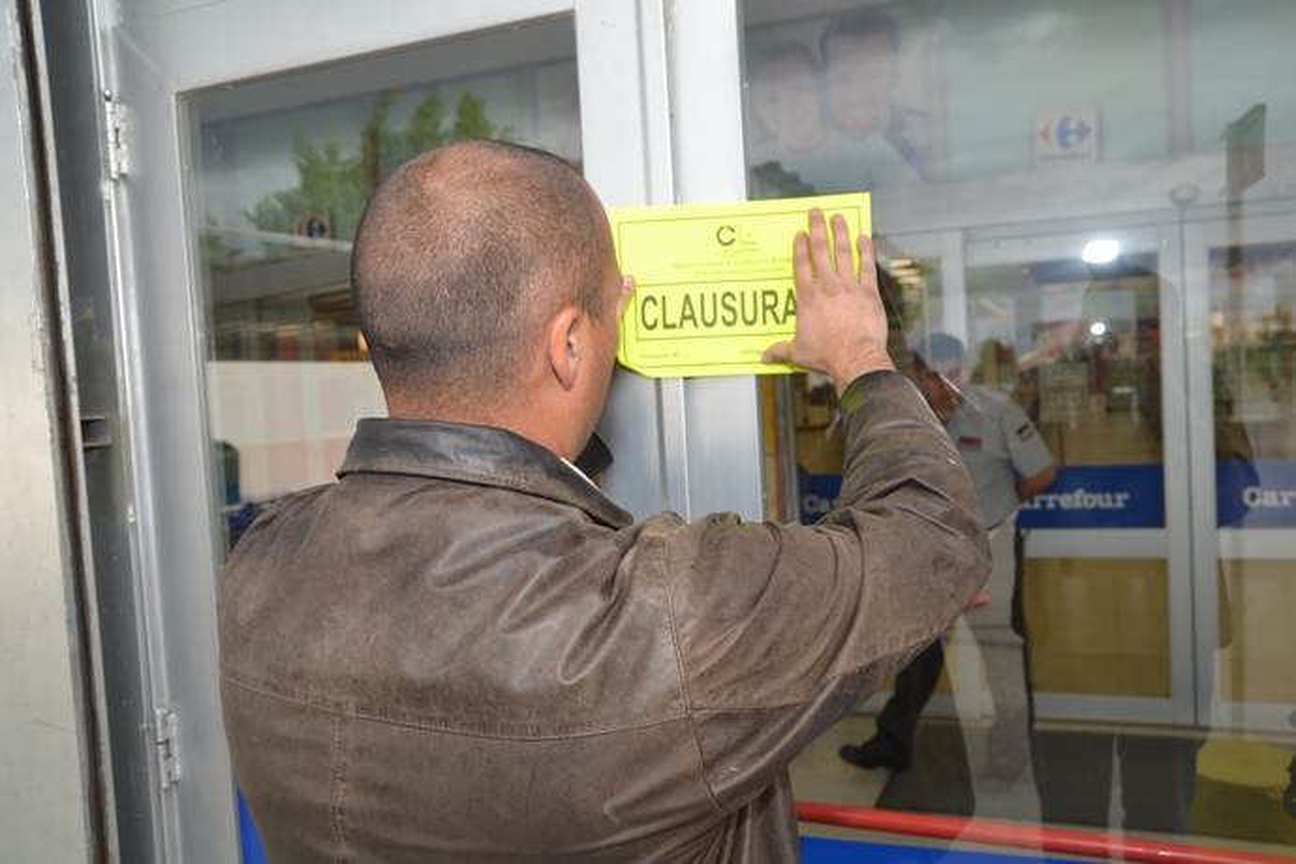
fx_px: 1080
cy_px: 432
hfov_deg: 61.9
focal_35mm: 30
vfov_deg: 43.6
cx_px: 648
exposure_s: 1/125
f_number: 5.6
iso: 110
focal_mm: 20
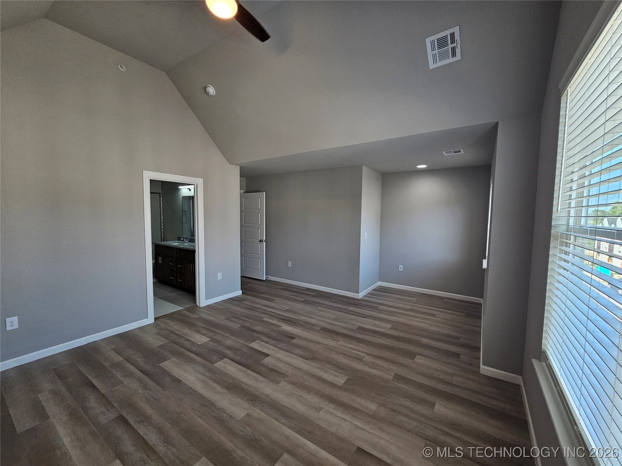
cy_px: 233
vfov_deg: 89.9
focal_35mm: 13
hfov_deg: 106.2
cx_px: 311
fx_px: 234
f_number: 2.2
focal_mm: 2.2
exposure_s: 1/100
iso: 100
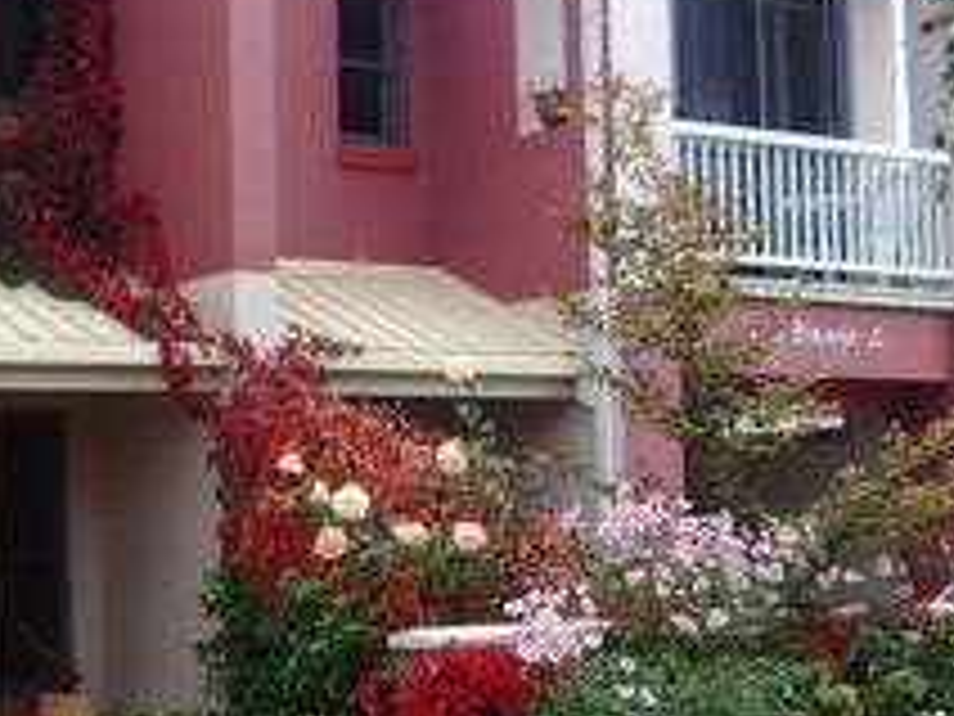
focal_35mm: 86
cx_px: 414
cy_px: 527
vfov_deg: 17.1
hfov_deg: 22.7
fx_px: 2370
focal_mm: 5.8
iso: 50
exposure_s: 1/250
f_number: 2.6
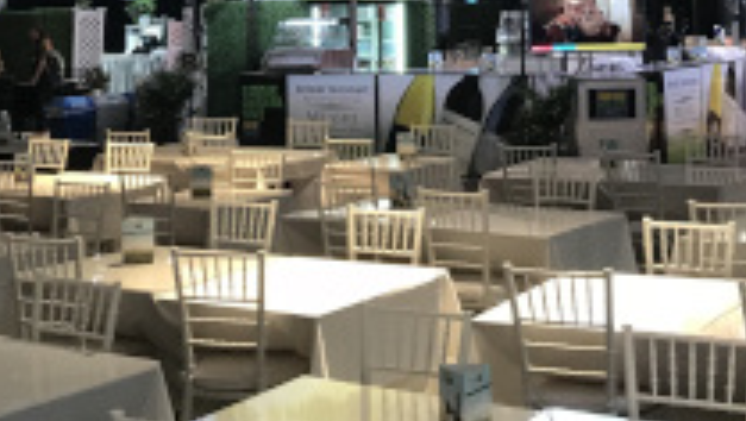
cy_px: -194
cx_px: 414
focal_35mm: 73
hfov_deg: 28.9
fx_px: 1445
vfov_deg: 15.4
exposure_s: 1/24
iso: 40
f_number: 1.8
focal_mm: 3.99
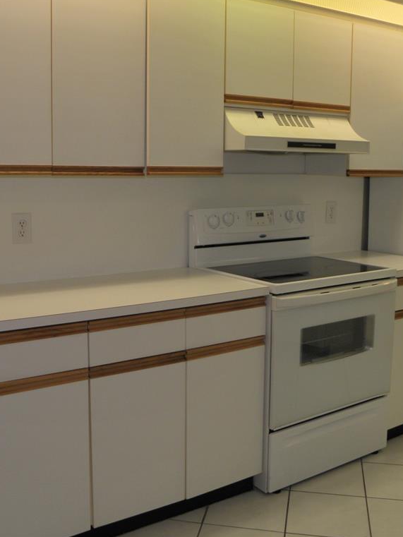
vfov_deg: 47.9
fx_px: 605
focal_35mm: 39
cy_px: 267
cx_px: 198
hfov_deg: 36.8
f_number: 3.2
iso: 64
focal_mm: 5.2
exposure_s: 1/52
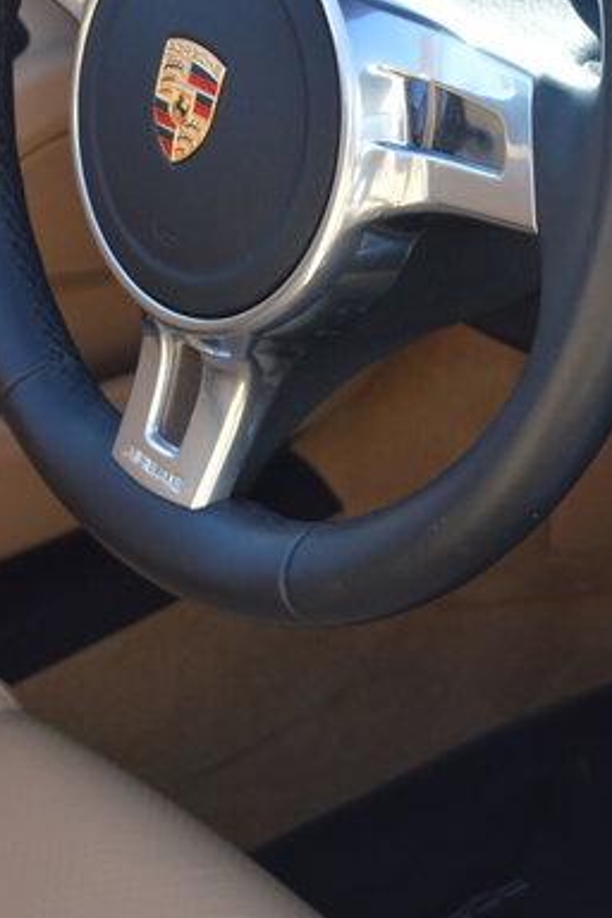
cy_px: 183
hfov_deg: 11.4
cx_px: 371
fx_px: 3060
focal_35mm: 120
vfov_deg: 16.9
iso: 140
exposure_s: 1/125
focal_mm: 30
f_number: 5.6
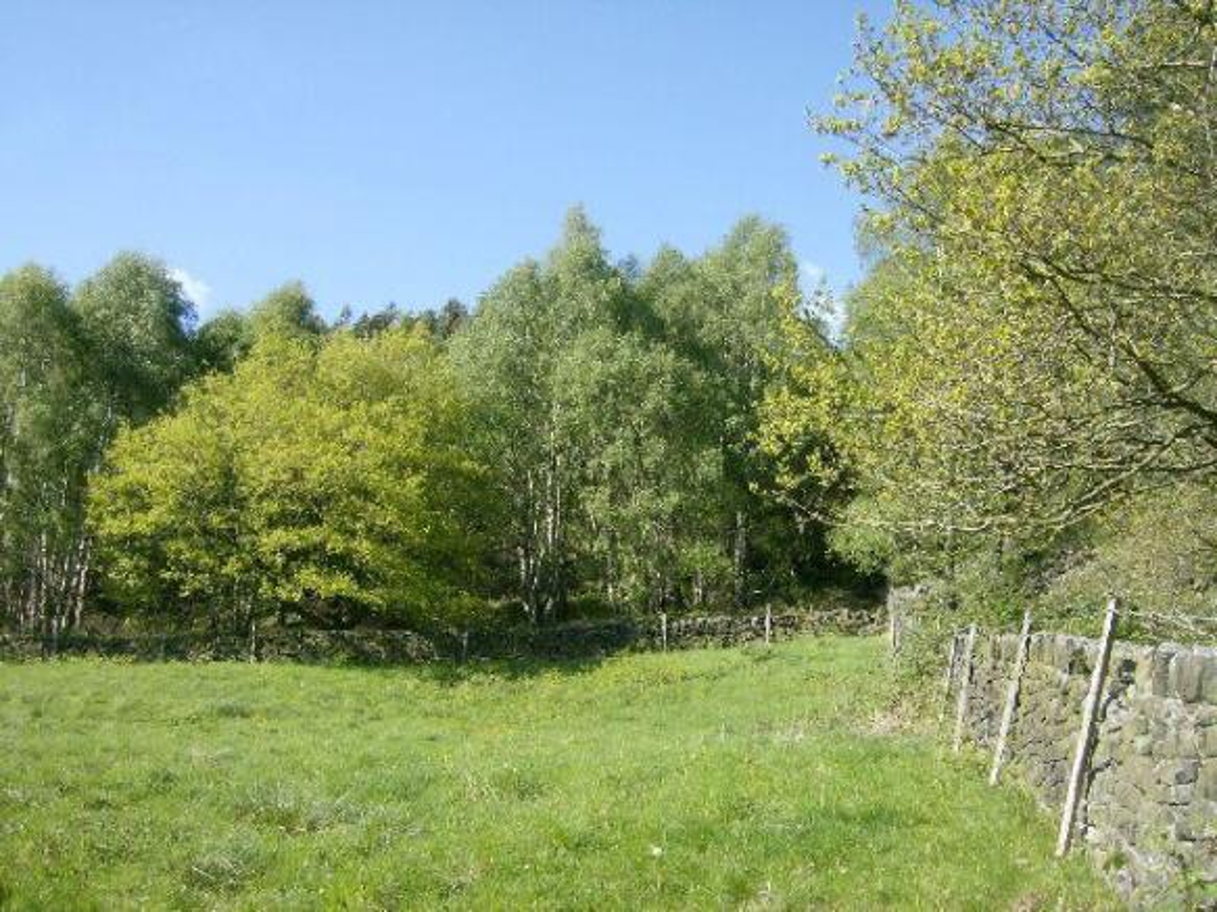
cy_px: 456
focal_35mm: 36
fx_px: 1265
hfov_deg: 51.4
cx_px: 608
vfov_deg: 39.6
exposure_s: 1/271
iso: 100
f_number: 4.7
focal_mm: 6
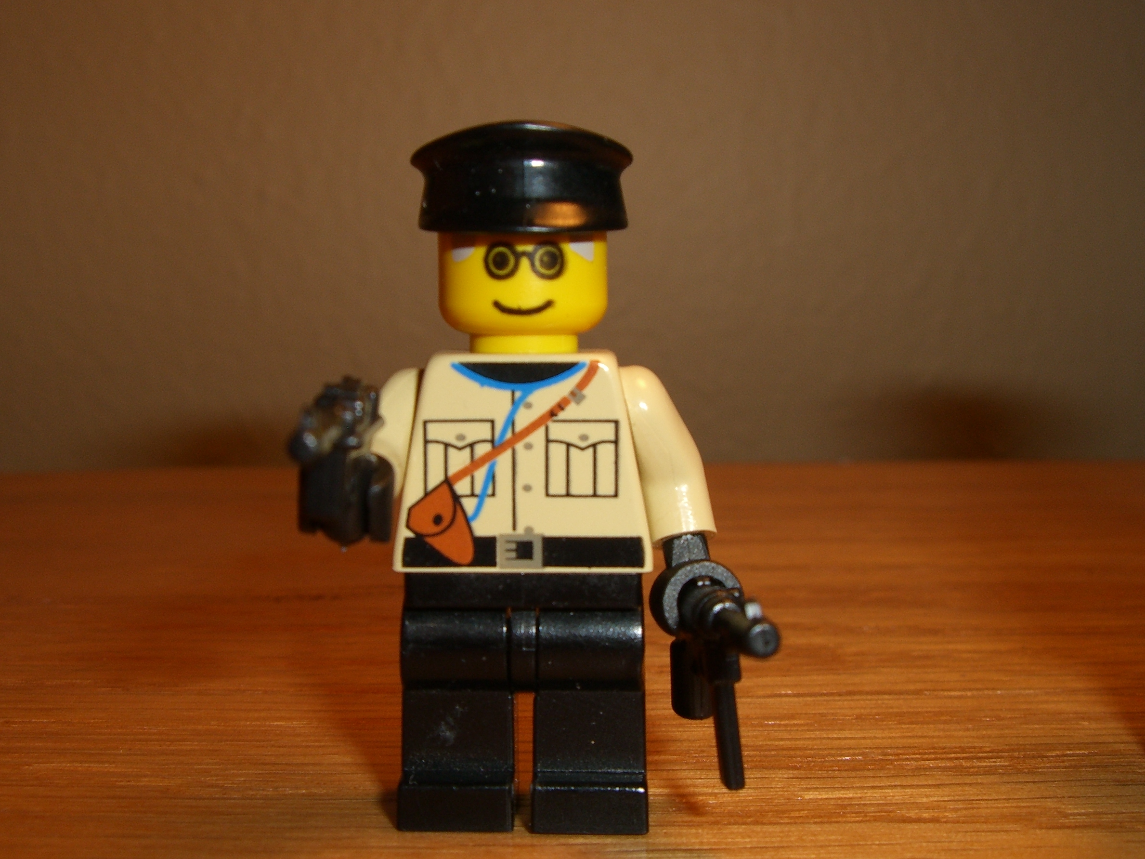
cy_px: 465
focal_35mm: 45
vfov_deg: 32.2
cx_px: 516
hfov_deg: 42.0
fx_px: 1488
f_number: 4.3
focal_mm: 6.2
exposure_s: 1/60
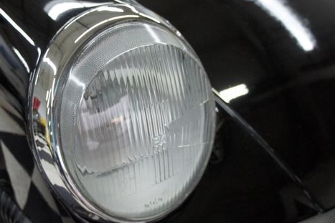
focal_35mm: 37
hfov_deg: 51.3
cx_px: 122
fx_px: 344
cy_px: 101
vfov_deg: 35.9
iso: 1000
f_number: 3.5
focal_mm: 18
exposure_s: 1/125
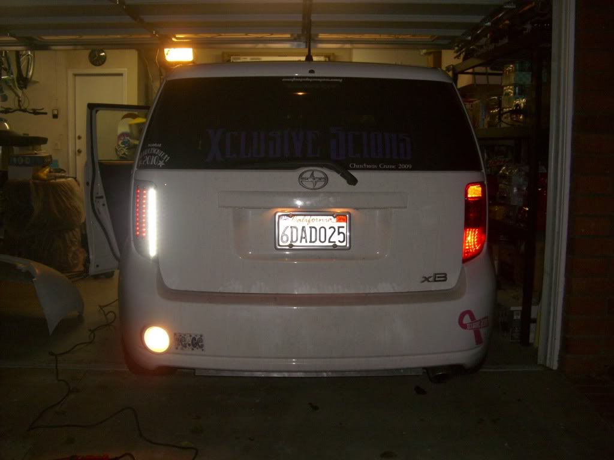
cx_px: 307
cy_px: 230
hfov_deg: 49.0
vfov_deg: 37.7
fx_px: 674
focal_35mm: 38
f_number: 2.8
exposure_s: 1/60
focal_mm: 7.9
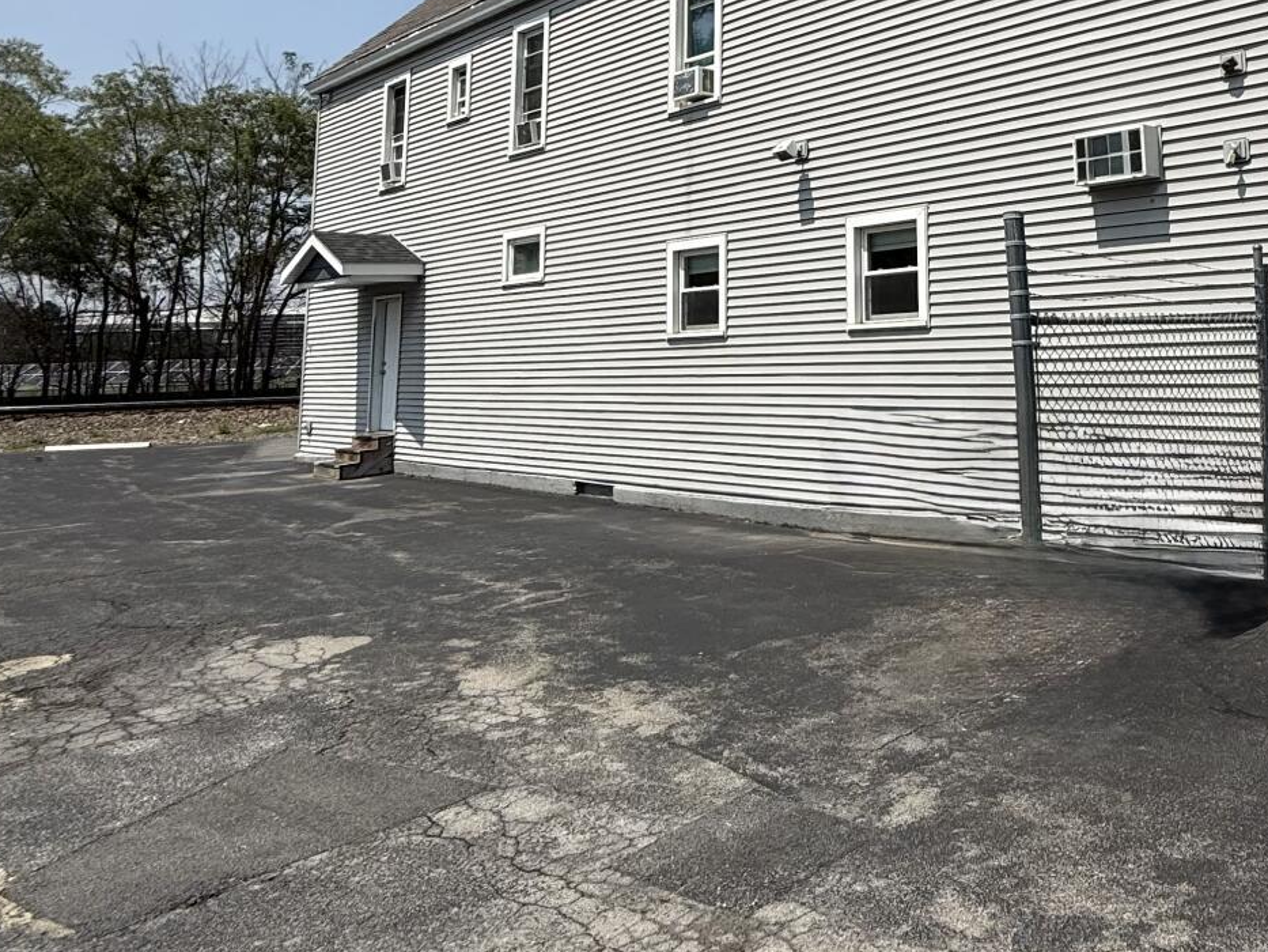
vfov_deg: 44.8
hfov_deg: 56.0
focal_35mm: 30
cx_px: 1002
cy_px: 207
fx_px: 1099
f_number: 2.2
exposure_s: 1/3125
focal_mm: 2.22
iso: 50
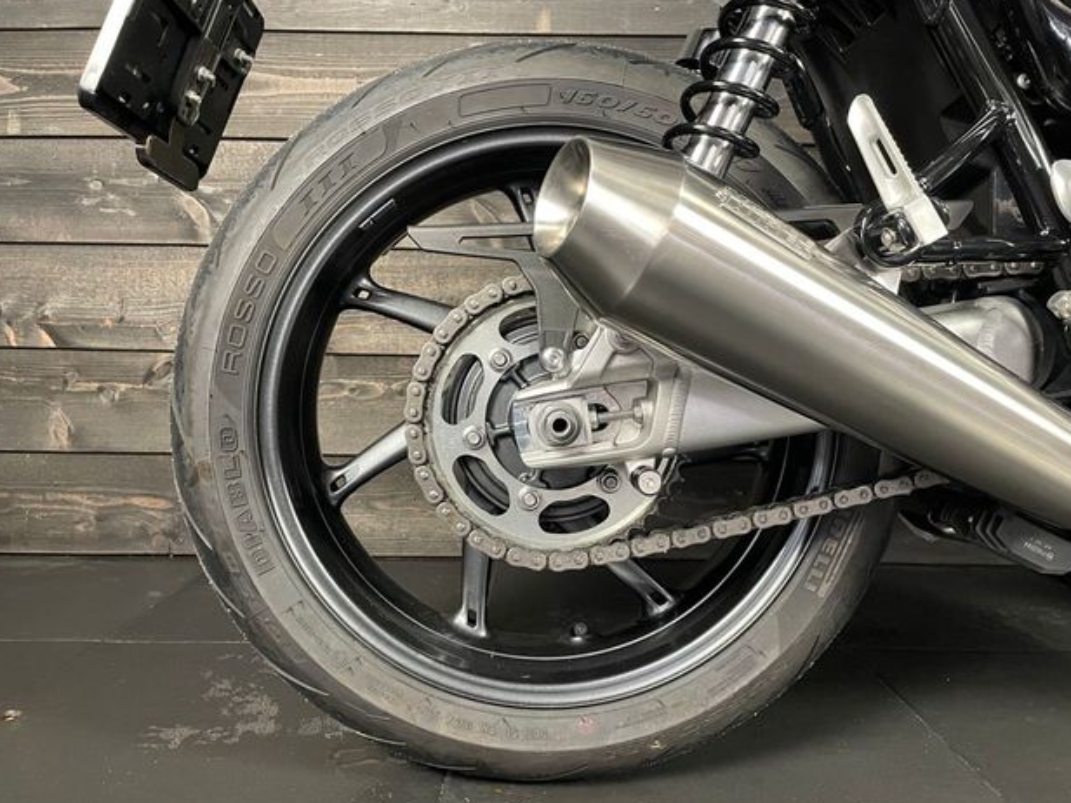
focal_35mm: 27
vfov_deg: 51.4
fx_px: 835
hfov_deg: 65.3
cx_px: 532
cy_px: 408
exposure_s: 1/33
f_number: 1.6
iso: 400
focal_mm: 4.2
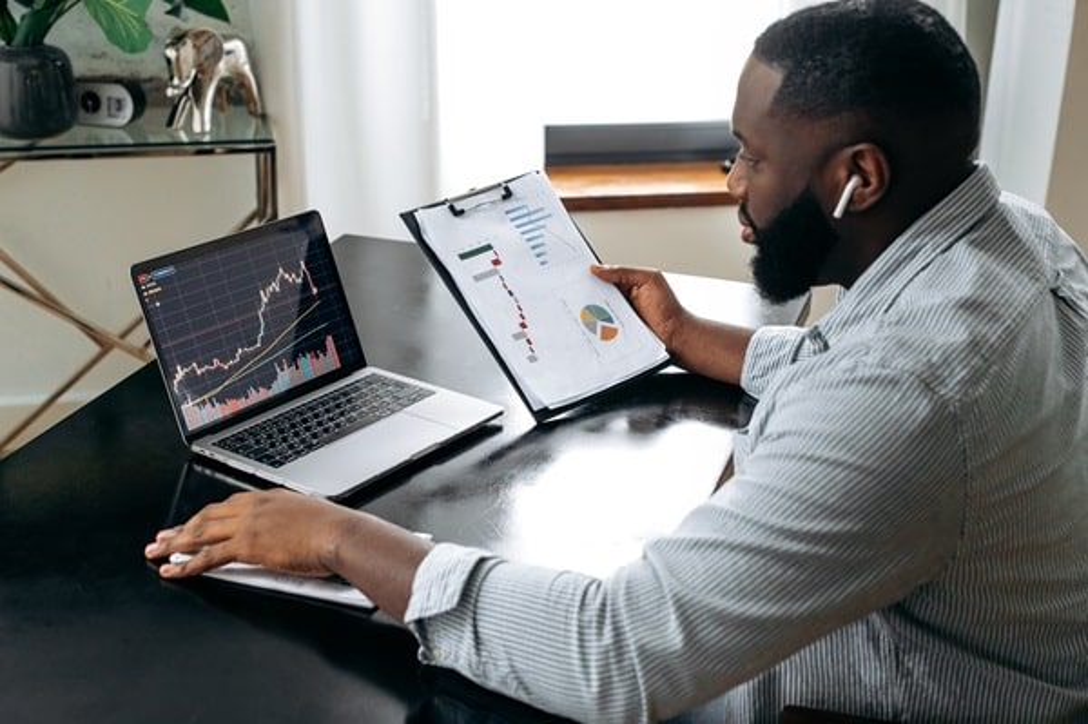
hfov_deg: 39.6
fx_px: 1510
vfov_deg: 26.9
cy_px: 362
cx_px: 544
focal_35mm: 50
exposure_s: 1/60
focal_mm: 50
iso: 500
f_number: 4.5
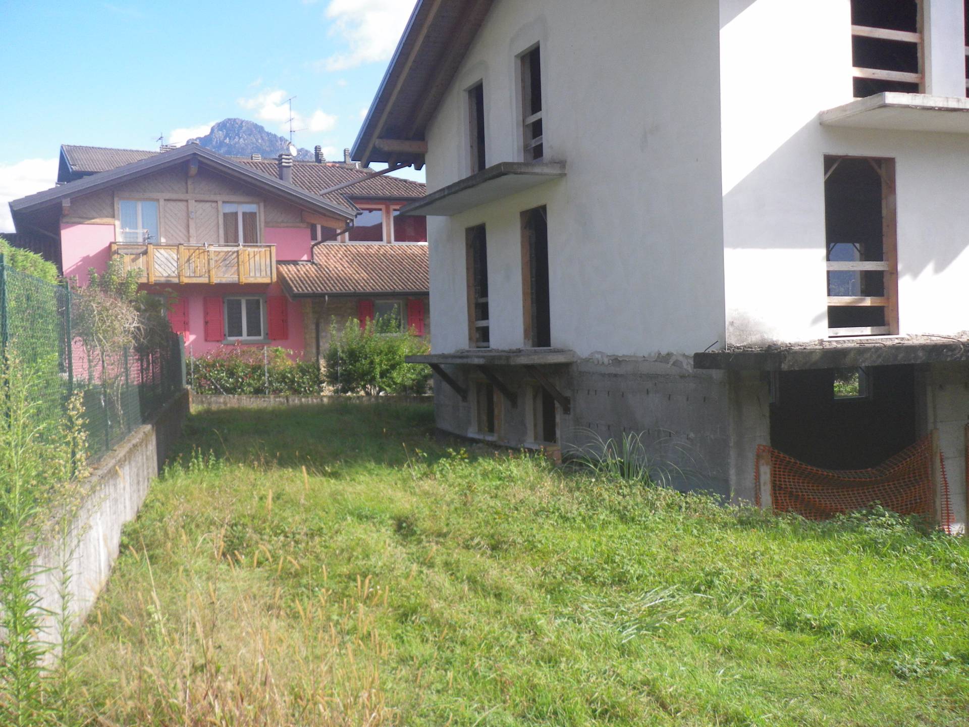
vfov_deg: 40.7
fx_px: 980
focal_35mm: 35
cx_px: 484
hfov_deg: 52.6
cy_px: 364
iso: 80
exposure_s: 1/320
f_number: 3.8
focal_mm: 6.2
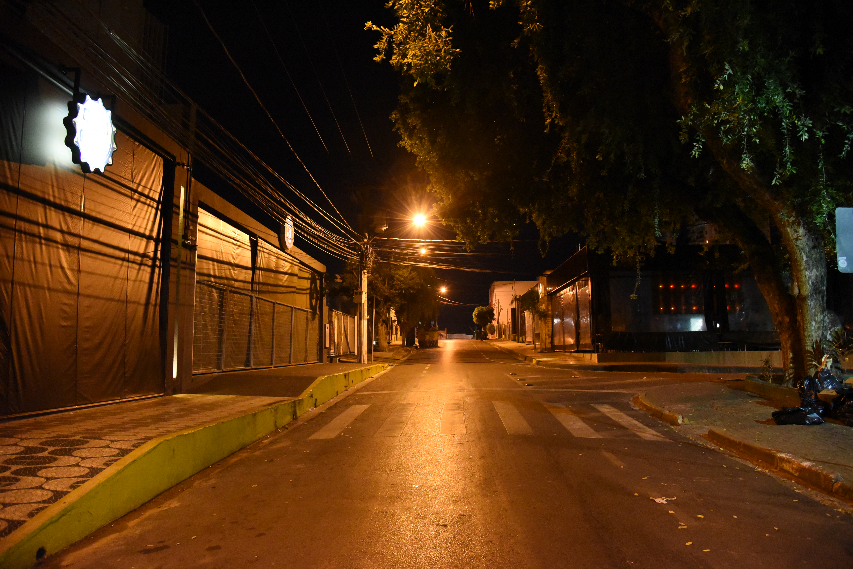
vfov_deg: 53.1
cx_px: 426
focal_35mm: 24
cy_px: 284
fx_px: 569
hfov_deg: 73.7
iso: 10000
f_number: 4.5
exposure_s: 1/50
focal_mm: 24
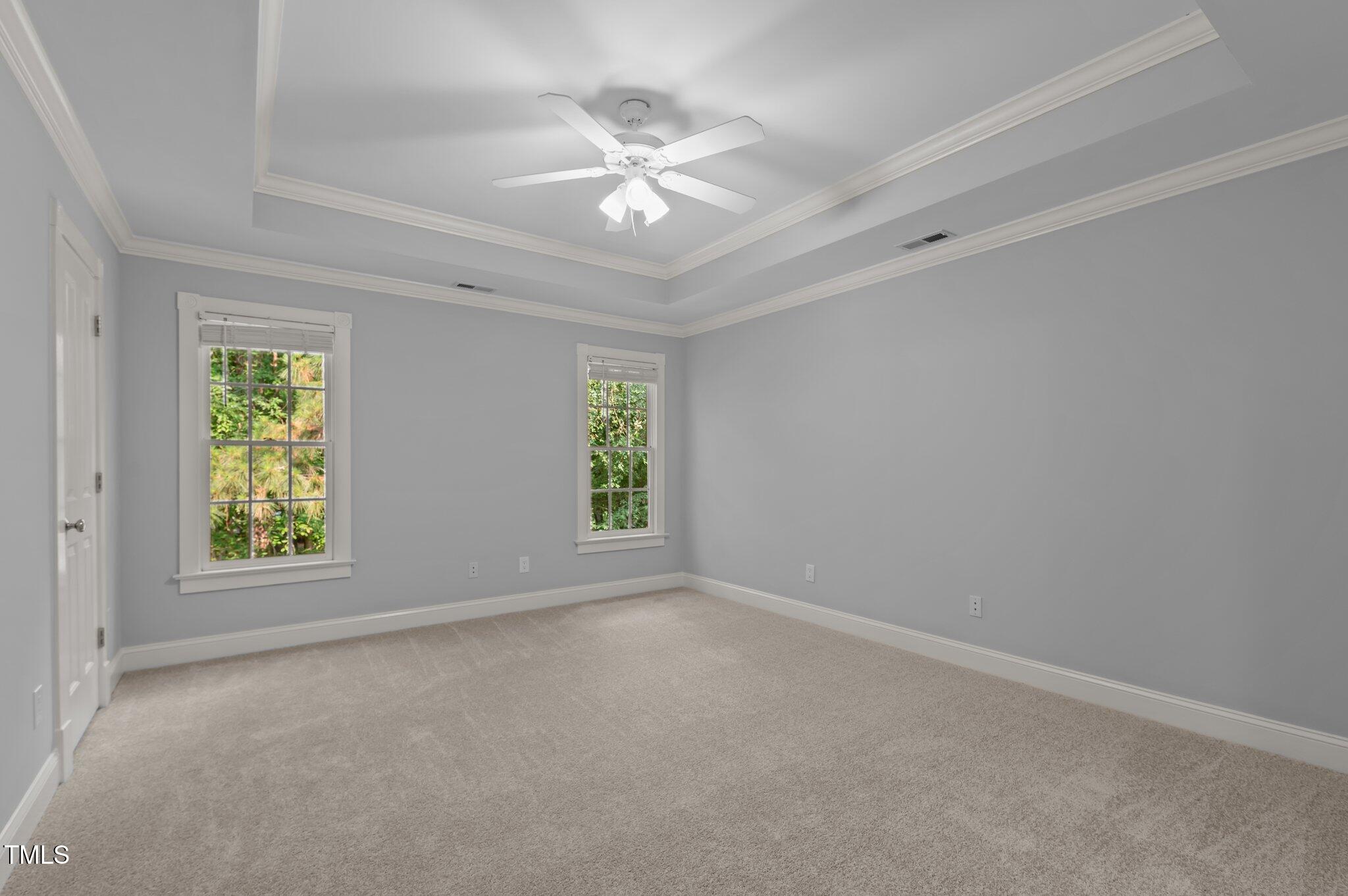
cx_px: 674
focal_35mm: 15
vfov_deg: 77.2
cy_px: 448
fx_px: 561
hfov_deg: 100.4
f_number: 6.3
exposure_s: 1/4
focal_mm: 15
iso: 400
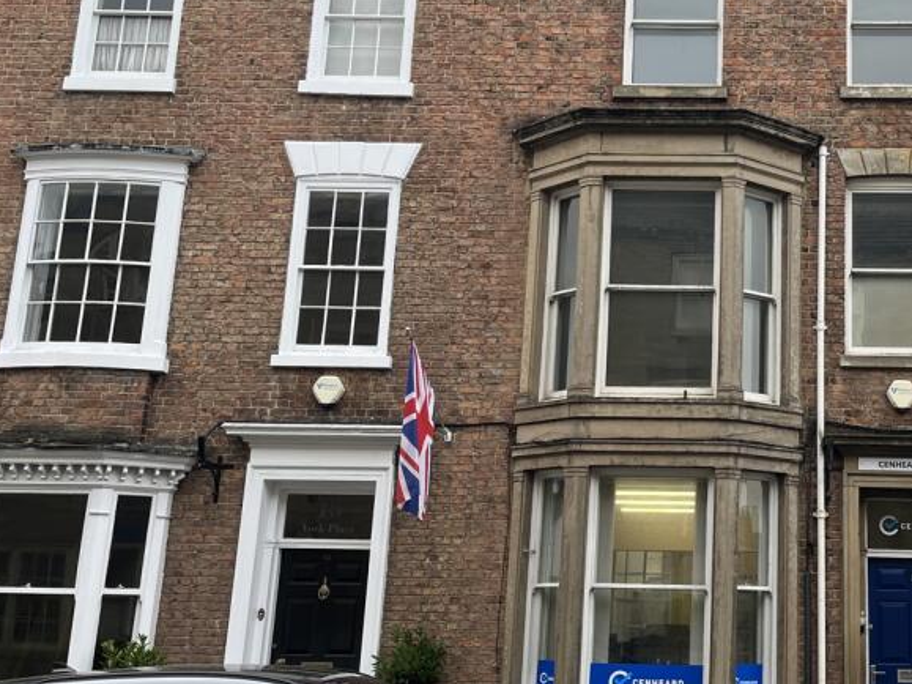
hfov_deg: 39.4
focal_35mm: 46
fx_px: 1212
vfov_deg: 31.5
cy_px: 318
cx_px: 747
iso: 50
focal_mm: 5.1
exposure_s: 1/430
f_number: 1.6
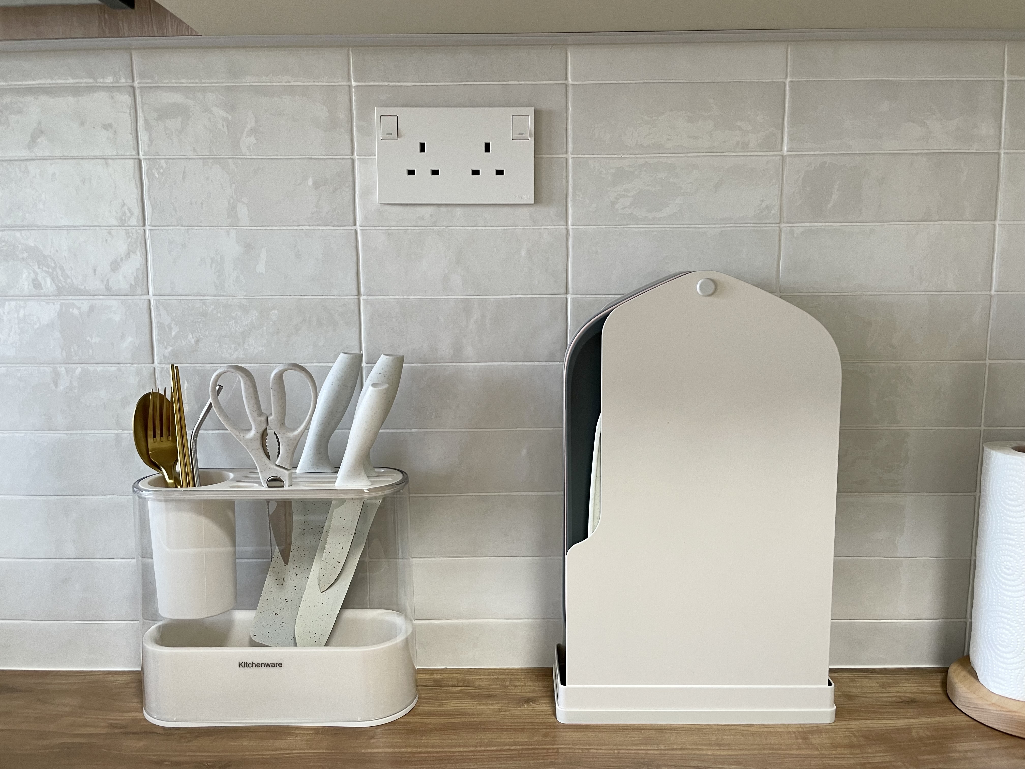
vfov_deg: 53.1
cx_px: 512
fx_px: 770
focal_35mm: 26
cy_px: 384
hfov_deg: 67.3
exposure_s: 1/50
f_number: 1.6
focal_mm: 4.2
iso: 64
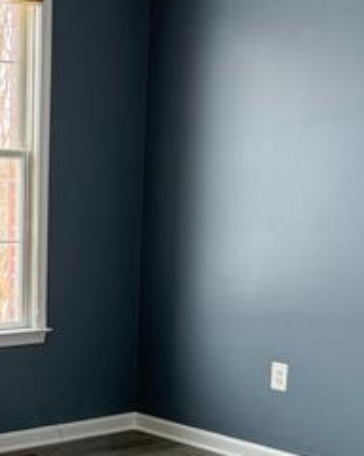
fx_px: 1010
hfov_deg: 19.8
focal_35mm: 75
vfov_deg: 24.9
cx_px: 4
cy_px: 369
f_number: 1.78
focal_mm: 6.76
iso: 250
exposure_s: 1/60
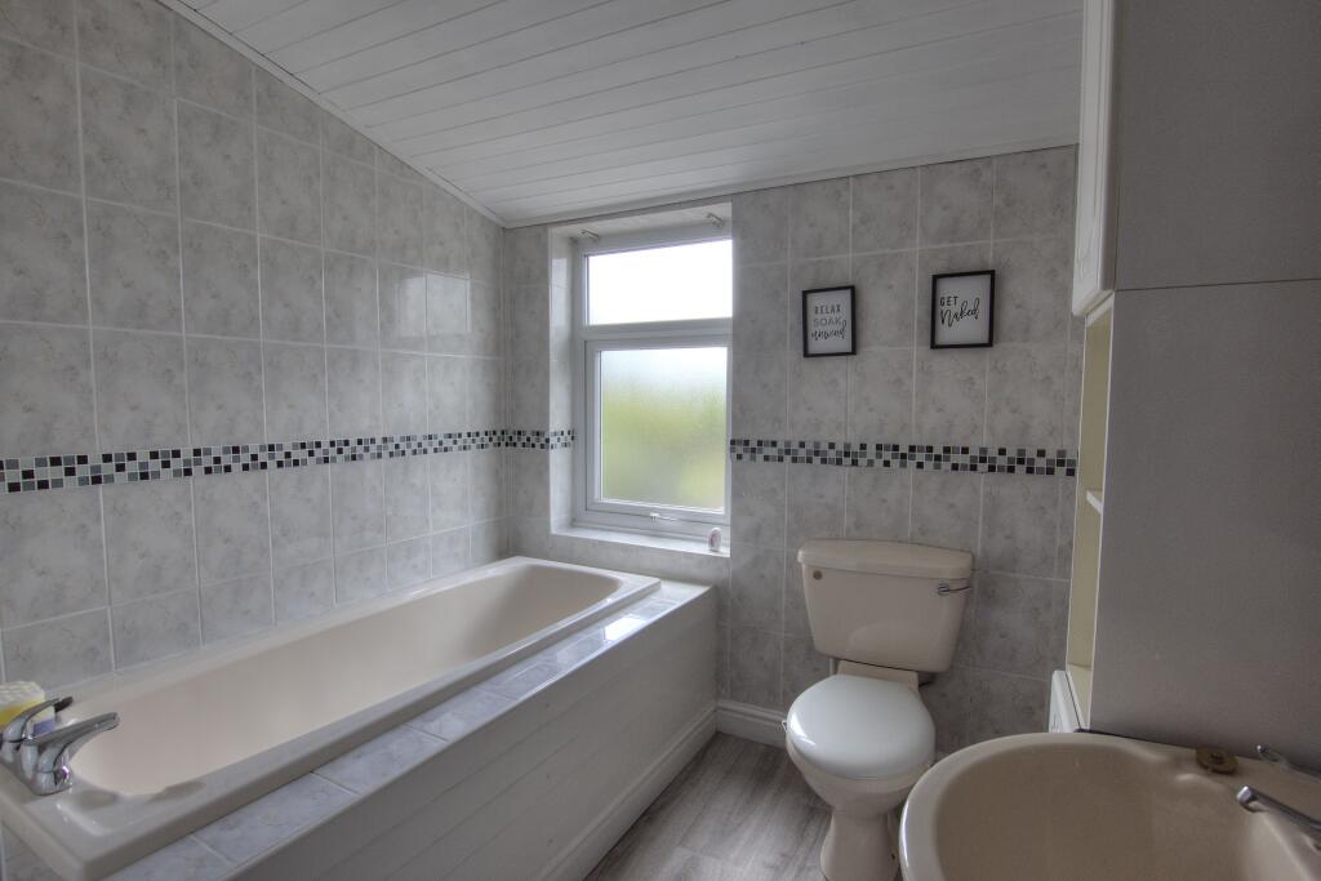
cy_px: 440
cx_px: 660
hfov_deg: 95.0
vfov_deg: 72.1
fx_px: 606
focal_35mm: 16
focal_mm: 11
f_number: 8
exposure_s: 1/60
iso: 400
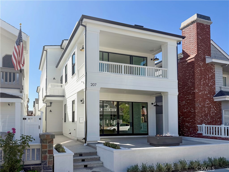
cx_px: 114
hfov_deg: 71.6
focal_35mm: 24
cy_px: 86
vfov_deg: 56.8
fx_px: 159
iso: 80
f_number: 1.8
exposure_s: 1/4700
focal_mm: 6.8
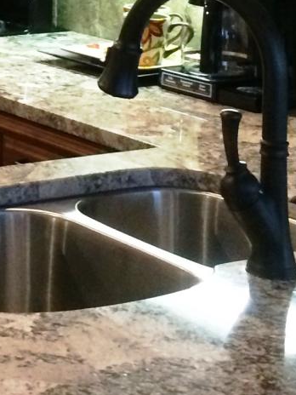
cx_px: -219
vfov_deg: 15.0
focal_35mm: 125
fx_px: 1425
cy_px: -132
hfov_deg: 11.1
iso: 320
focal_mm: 4.15
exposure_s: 1/30
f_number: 2.2
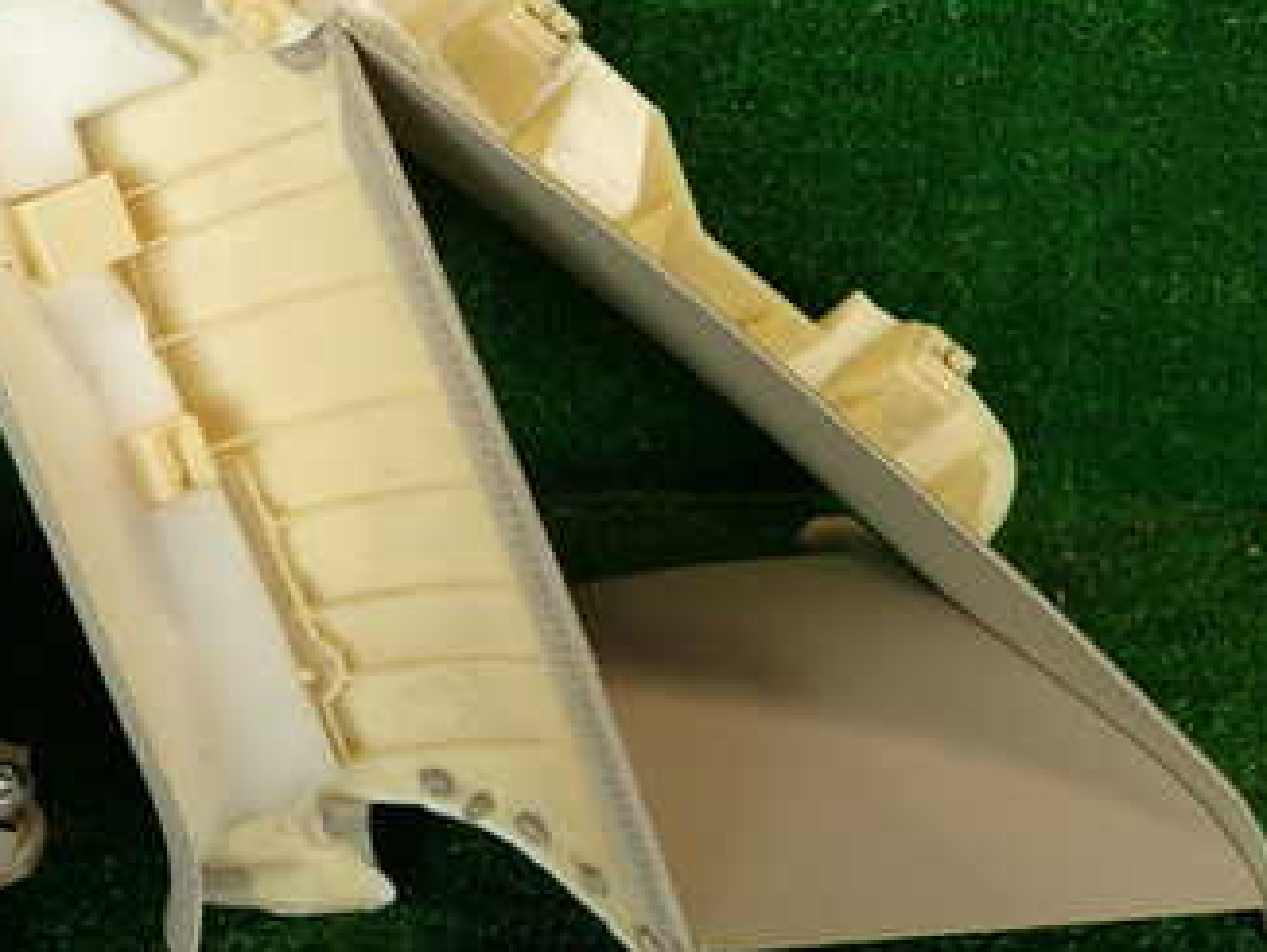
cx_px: 307
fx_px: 1685
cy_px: 369
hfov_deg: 40.0
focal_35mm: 46
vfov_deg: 31.4
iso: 100
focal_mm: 4.5
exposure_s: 1/100
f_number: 2
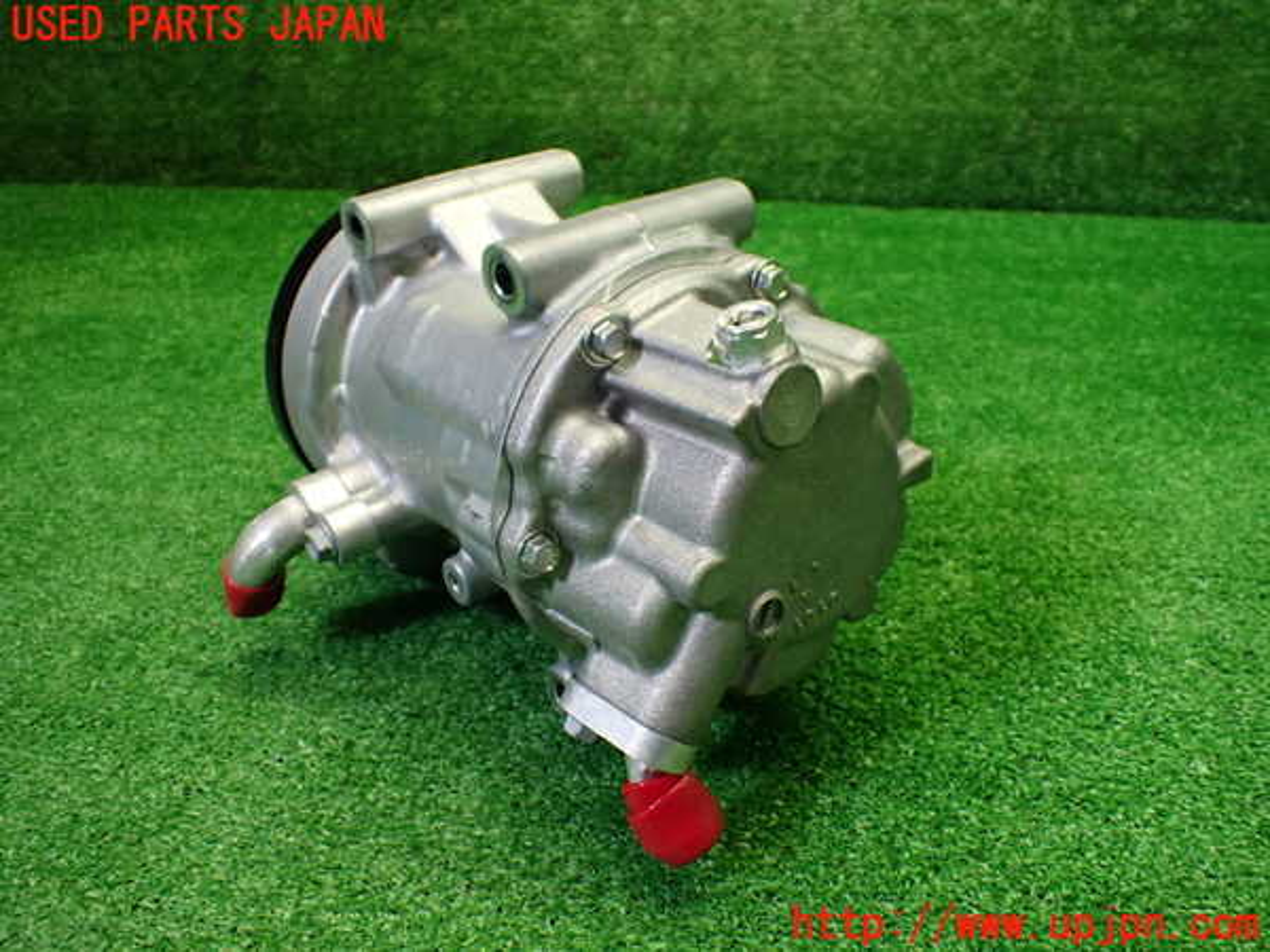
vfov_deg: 46.8
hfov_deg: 60.0
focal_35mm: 30
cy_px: 476
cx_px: 635
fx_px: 1101
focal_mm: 5.4
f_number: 2.3
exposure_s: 1/125
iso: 500
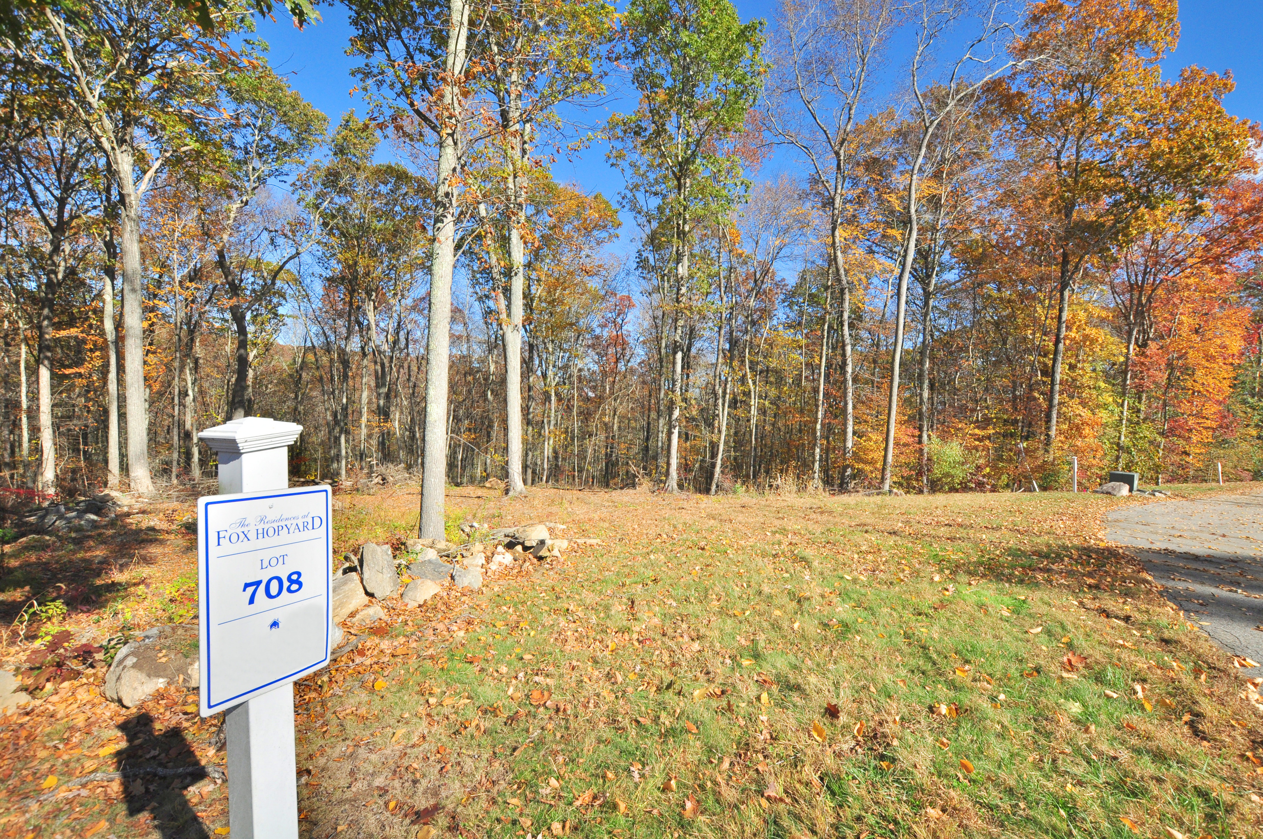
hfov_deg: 100.5
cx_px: 632
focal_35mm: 15
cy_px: 420
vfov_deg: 77.2
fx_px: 526
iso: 400
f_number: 8
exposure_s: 1/800
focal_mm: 10
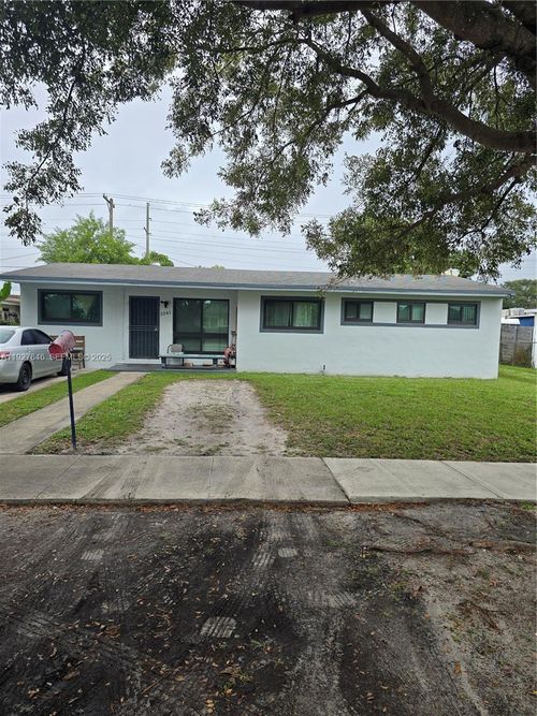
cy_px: 358
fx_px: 476
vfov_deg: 73.9
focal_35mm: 23
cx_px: 268
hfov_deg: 58.9
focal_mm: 6.3
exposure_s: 1/234
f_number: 1.7
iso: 12
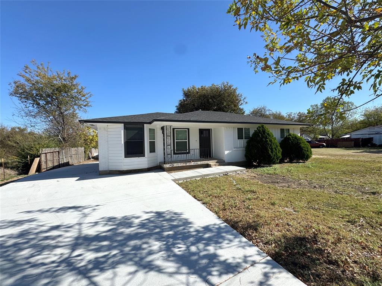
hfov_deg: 102.1
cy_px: 143
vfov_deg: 85.7
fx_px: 154
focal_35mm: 14
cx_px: 191
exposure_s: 1/1927
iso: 40
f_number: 2.2
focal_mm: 2.22
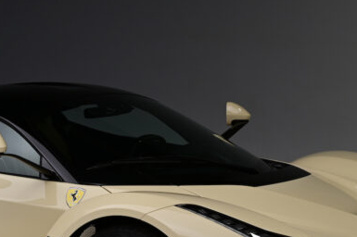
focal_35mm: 133
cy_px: 253
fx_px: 1318
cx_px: 84
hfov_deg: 15.4
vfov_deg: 10.2
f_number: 8
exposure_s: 1/200
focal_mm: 50
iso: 100
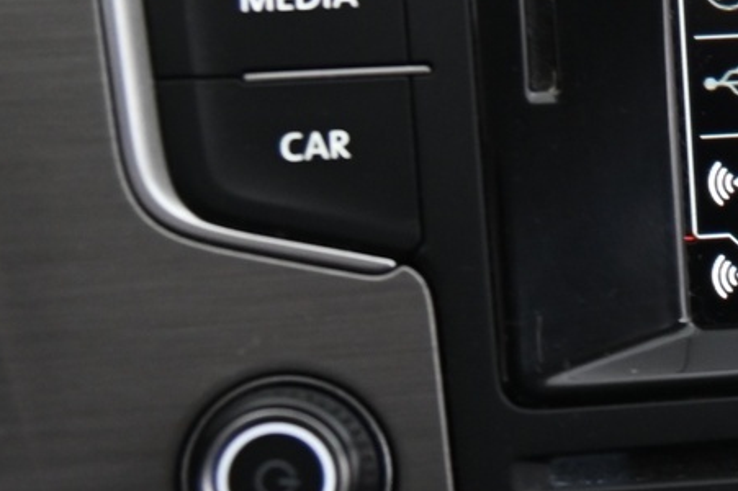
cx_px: 1023
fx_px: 2581
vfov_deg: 10.9
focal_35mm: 126
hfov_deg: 15.3
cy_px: 264
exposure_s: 1/20
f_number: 4
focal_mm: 35
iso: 2000
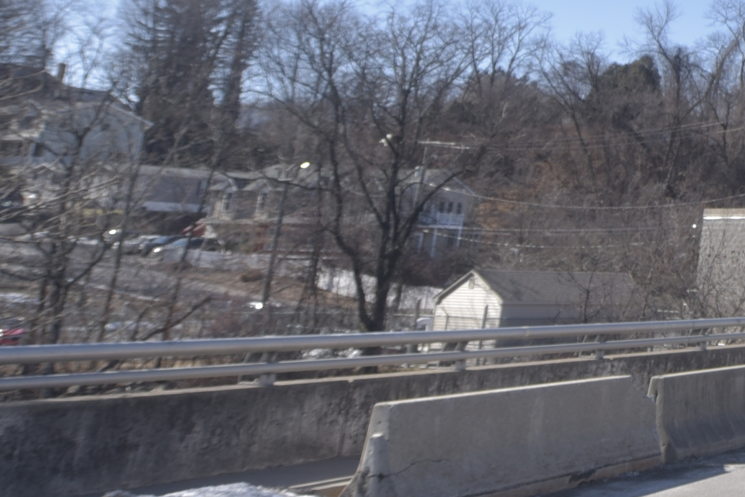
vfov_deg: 21.2
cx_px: 1253
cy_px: -50
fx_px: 1263
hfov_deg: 22.9
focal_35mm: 61
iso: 100
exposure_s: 1/800
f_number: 4
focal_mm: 14
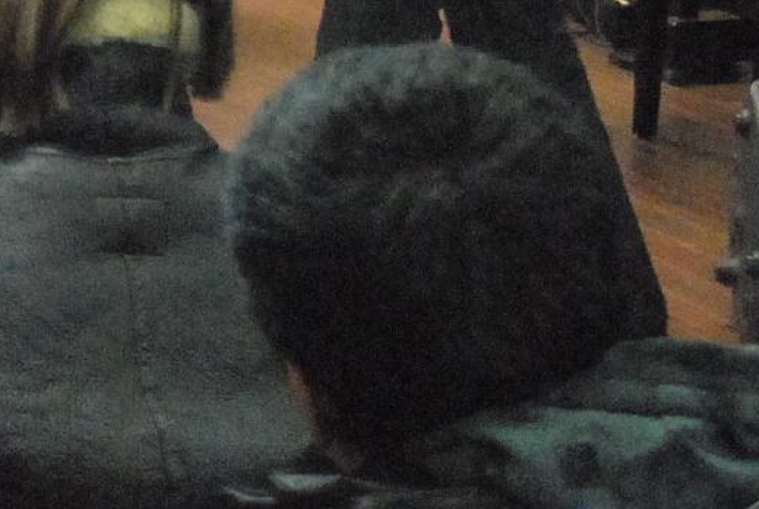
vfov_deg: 7.5
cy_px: -366
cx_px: -581
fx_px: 3780
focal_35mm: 179
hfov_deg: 10.8
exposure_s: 1/50
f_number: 4.8
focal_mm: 32
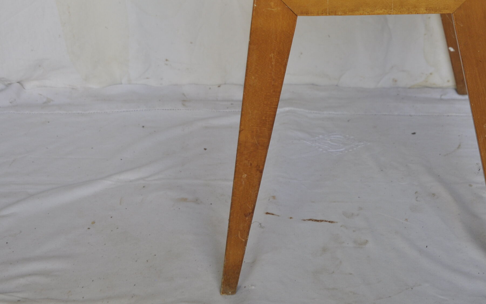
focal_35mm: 71
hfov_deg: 28.7
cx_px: 344
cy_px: 34
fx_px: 940
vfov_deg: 18.1
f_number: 3.8
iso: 360
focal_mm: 26
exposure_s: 1/60
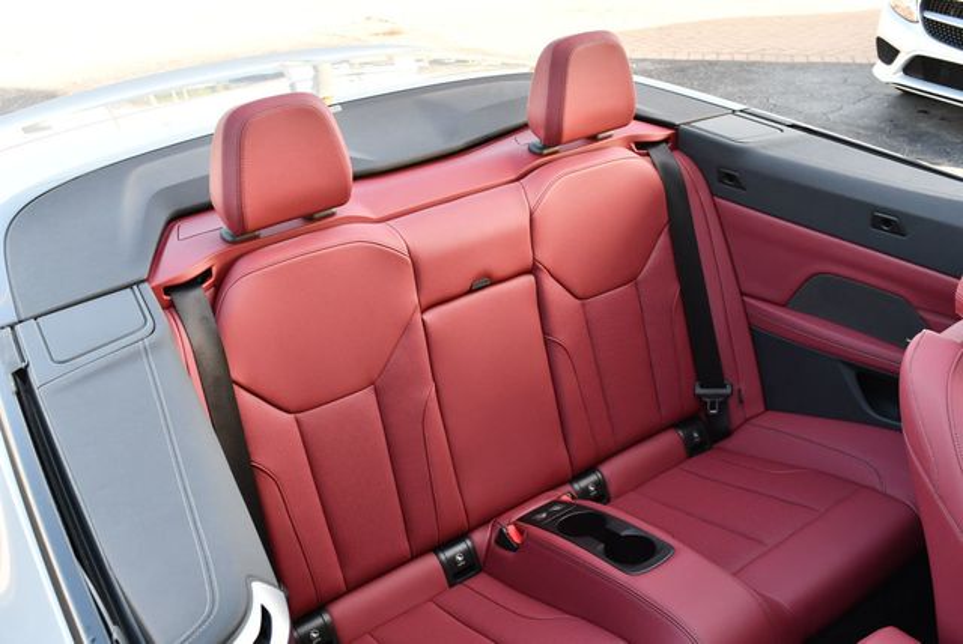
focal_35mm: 36
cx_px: 482
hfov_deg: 53.1
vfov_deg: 36.9
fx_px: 964
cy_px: 322
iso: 400
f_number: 4.5
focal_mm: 18
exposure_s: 1/250
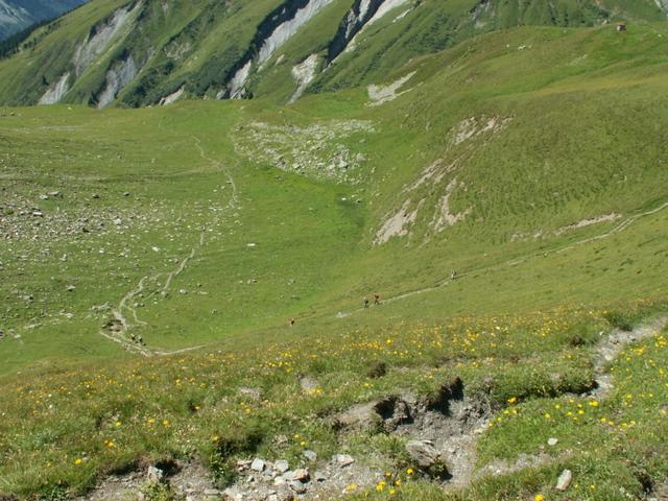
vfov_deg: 40.7
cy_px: 250
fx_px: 675
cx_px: 334
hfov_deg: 52.6
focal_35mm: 35
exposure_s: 1/100
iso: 50
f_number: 8
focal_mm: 5.86
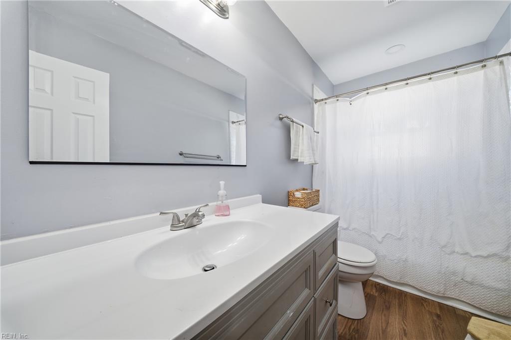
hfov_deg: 112.7
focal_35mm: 12
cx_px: 256
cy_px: 170
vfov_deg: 89.9
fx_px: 170
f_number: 9
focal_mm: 12
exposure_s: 1/60
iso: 250
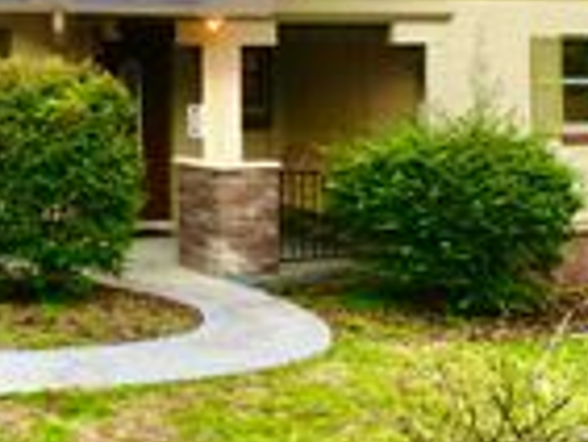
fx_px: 1445
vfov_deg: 16.7
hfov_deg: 21.4
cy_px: -77
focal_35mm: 85
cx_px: -113
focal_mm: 6.72
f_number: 1.7
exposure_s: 1/320
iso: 100
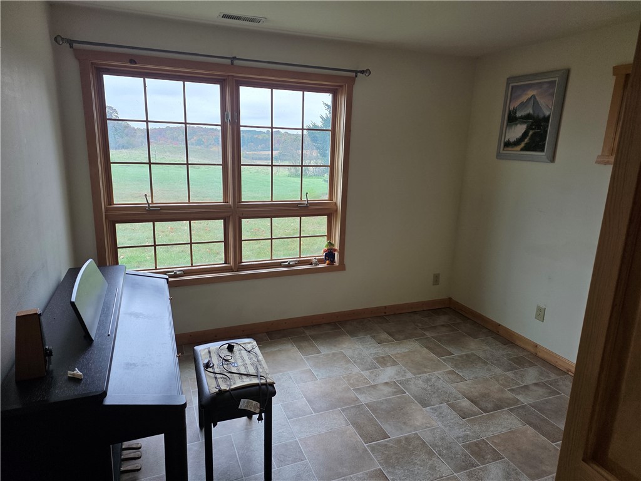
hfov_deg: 73.9
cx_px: 320
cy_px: 240
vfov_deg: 58.9
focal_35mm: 23
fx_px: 426
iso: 125
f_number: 1.7
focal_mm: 6.3
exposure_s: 1/120
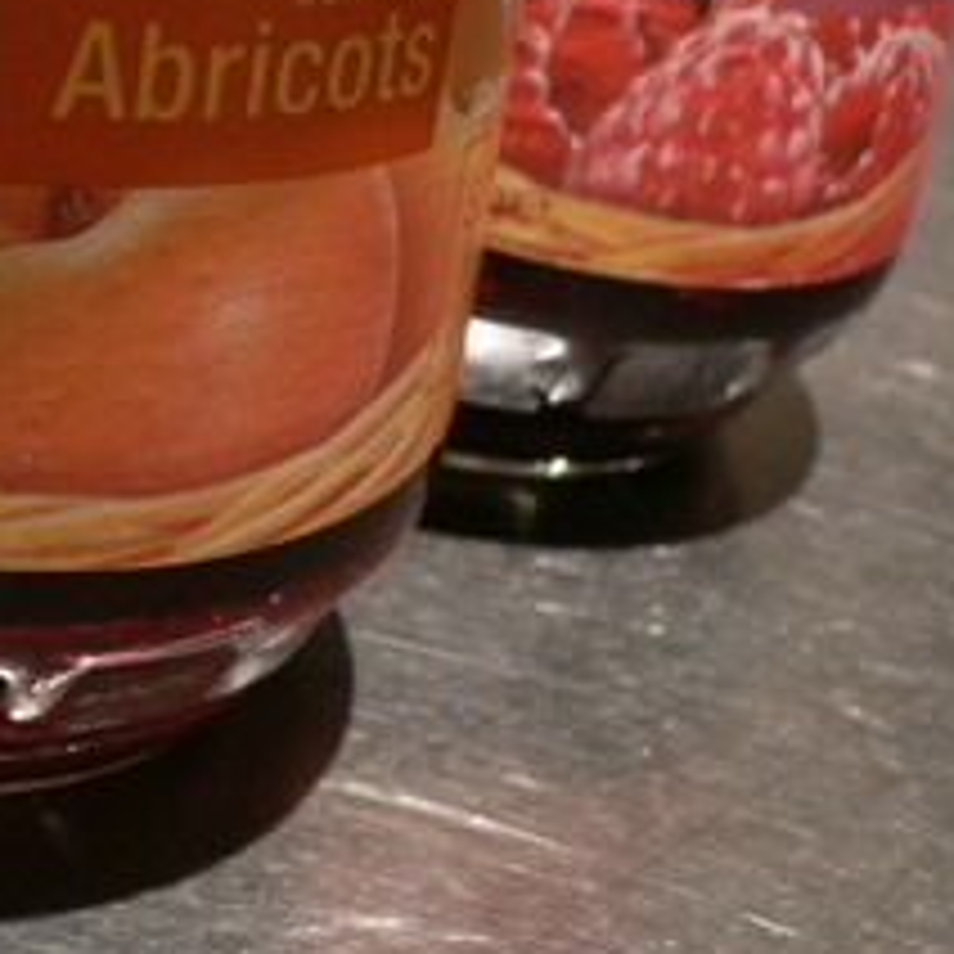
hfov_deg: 22.3
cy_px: 272
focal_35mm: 73
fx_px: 2276
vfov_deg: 23.5
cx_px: -104
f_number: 2.8
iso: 100
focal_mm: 5.8
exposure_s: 1/8
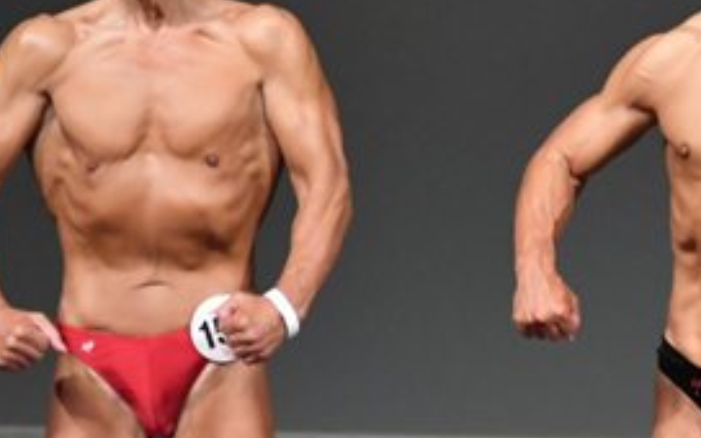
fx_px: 20824
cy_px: 379
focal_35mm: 1090
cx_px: 929
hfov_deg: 1.9
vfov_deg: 1.2
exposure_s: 1/400
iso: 4000
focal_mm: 250
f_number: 5.6
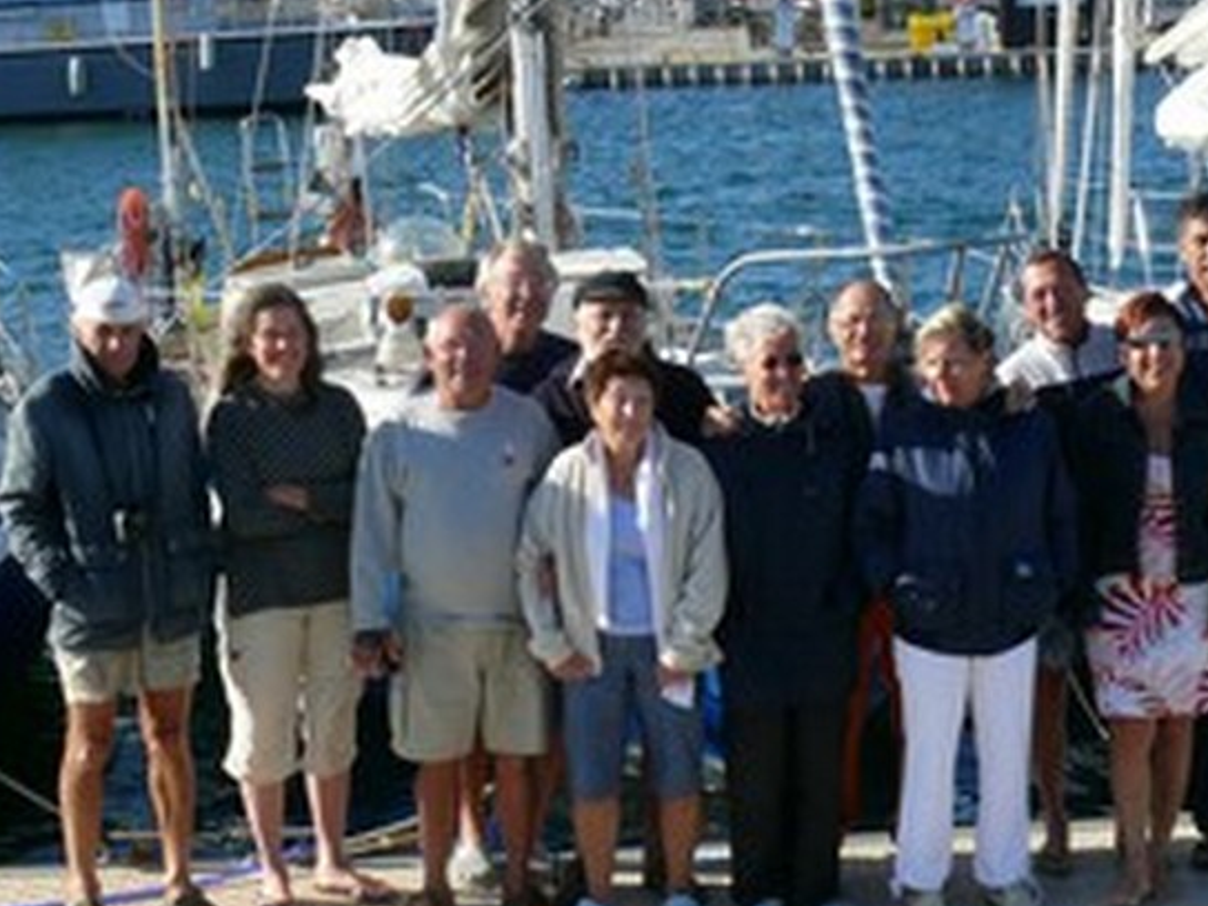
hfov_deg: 21.8
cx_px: 704
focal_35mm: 90
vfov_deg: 16.4
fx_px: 3141
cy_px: 492
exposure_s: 1/250
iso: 100
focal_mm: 13.5
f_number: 5.6
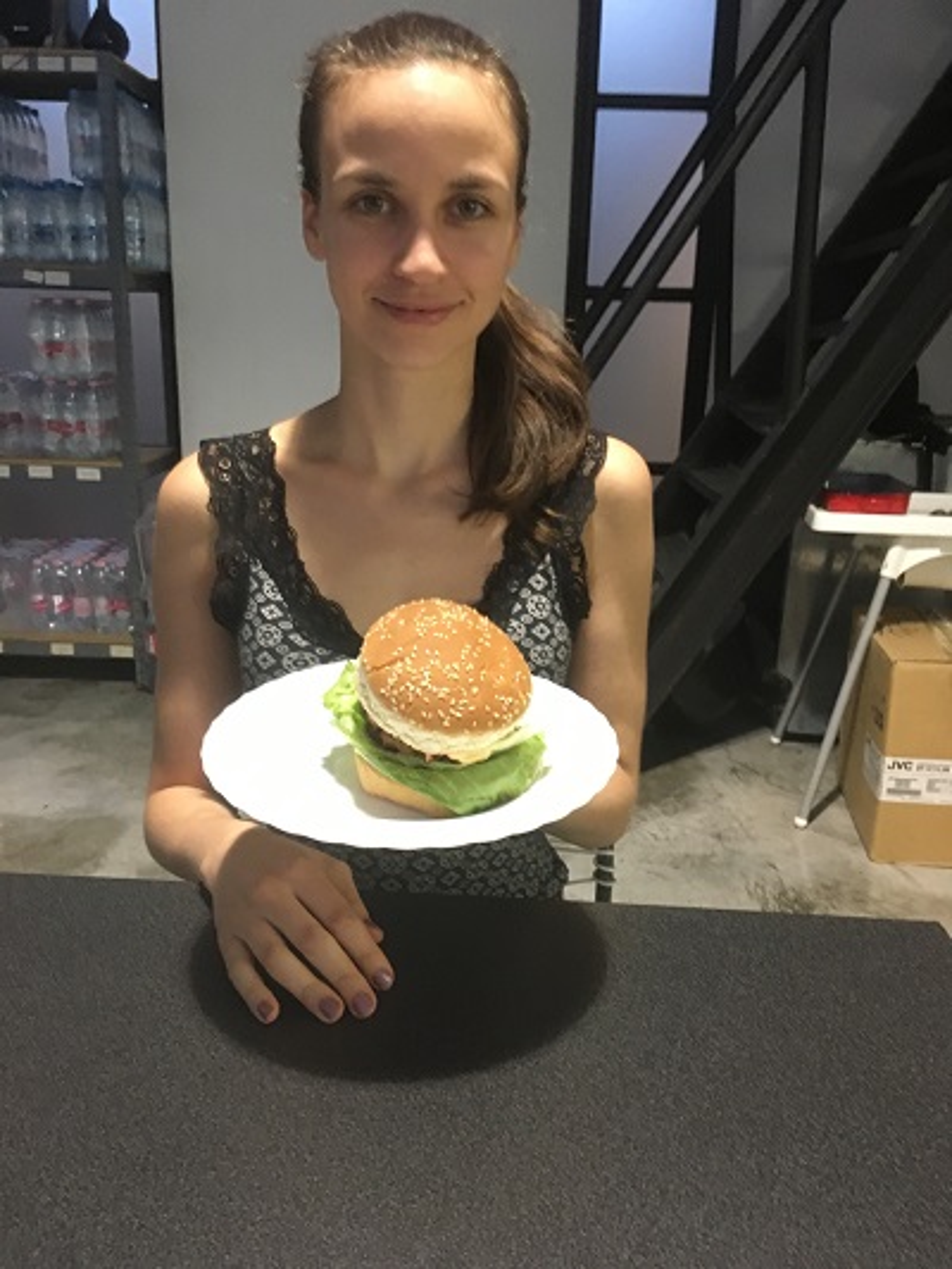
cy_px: 634
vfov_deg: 61.6
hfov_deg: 48.2
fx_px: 1063
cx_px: 476
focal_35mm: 29
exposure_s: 1/17
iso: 200
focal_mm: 4.15
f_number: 2.2
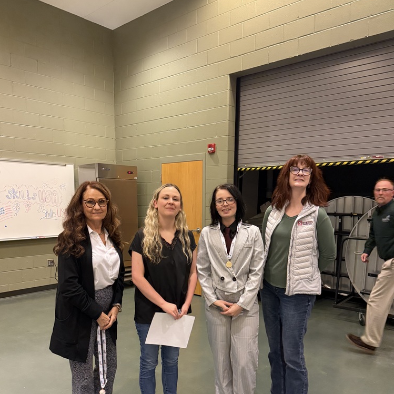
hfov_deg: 55.6
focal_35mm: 29
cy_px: 246
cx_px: 197
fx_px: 373
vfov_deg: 55.0
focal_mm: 6.76
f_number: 1.78
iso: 500
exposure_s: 1/60
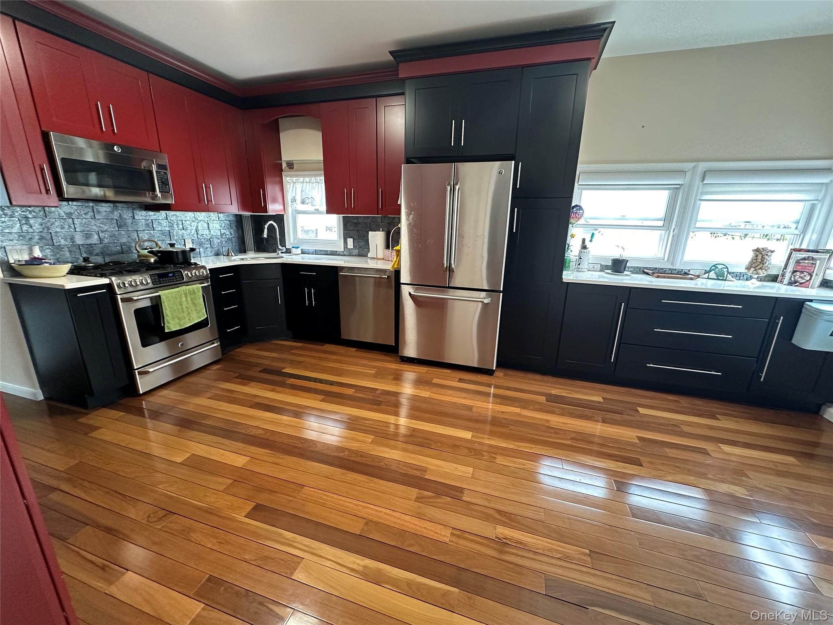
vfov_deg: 85.7
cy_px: 312
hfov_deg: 102.1
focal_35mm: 14
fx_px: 337
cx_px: 416
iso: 320
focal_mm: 2.22
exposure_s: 1/63
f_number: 2.2
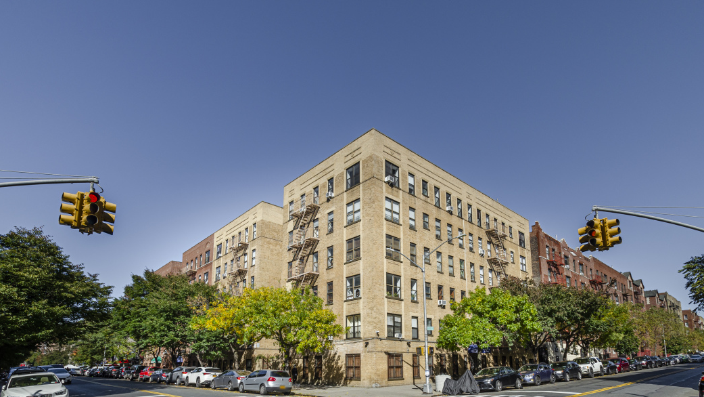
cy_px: 222
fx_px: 327
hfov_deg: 94.2
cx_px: 356
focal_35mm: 18
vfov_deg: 62.2
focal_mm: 11
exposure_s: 1/400
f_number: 8
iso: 200
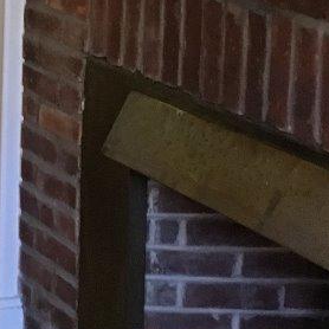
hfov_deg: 12.1
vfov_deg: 12.8
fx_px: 1430
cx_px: -265
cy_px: -63
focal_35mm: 133
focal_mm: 4.15
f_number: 2.2
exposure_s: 1/17
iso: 200
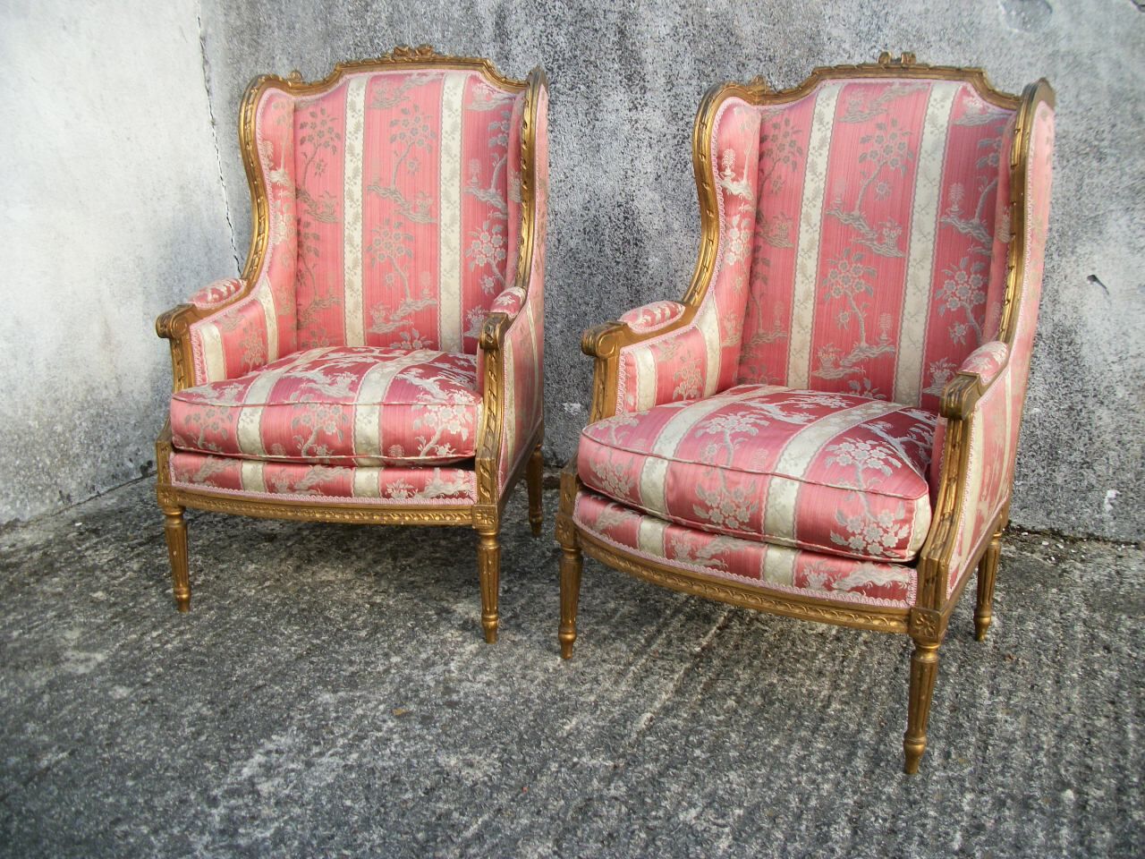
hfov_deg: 56.8
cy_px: 430
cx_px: 572
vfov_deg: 44.2
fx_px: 1058
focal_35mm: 32
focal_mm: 5.7
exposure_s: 1/320
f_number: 2.9
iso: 80
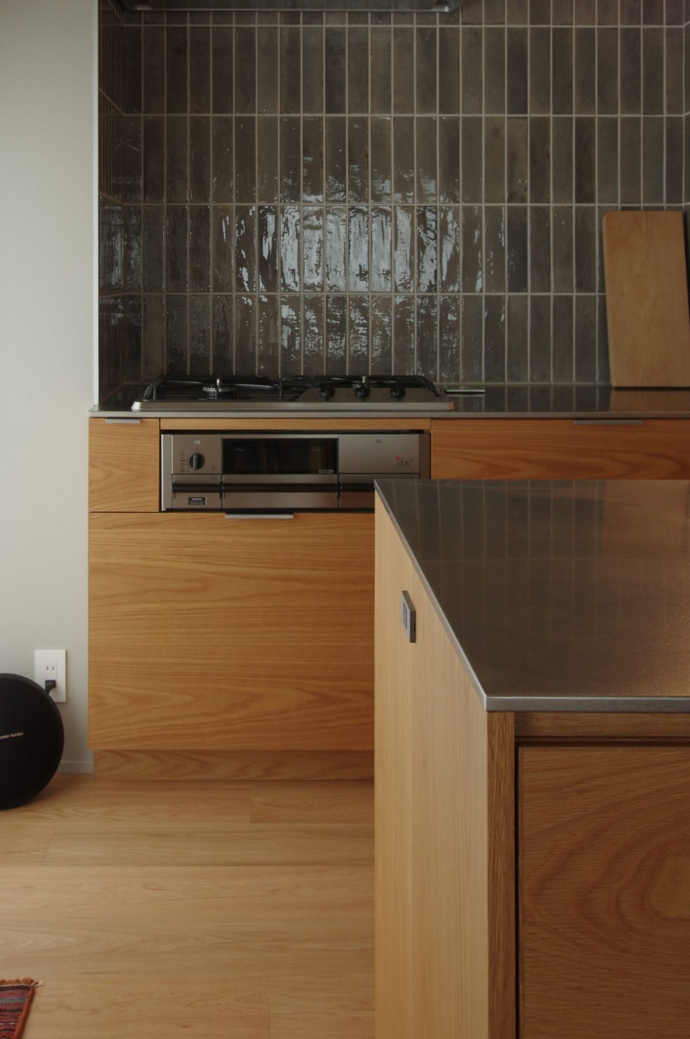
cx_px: 247
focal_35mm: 44
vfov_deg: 43.4
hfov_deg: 30.3
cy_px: 285
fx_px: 1267
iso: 400
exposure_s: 1/5
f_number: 9
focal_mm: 20
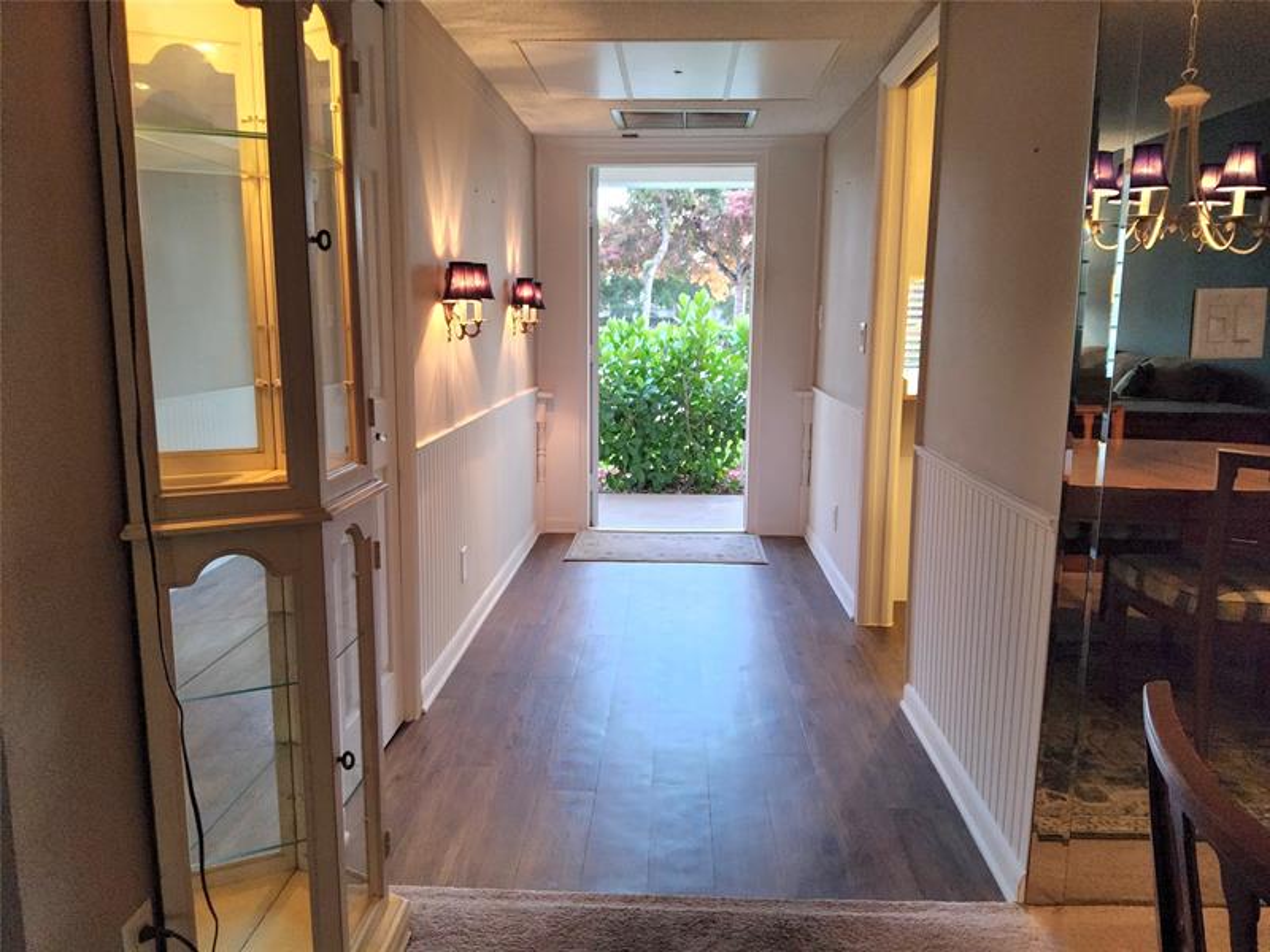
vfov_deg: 54.9
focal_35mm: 25
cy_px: 476
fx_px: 917
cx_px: 635
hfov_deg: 69.4
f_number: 2
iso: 500
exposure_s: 1/120
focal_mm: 3.08
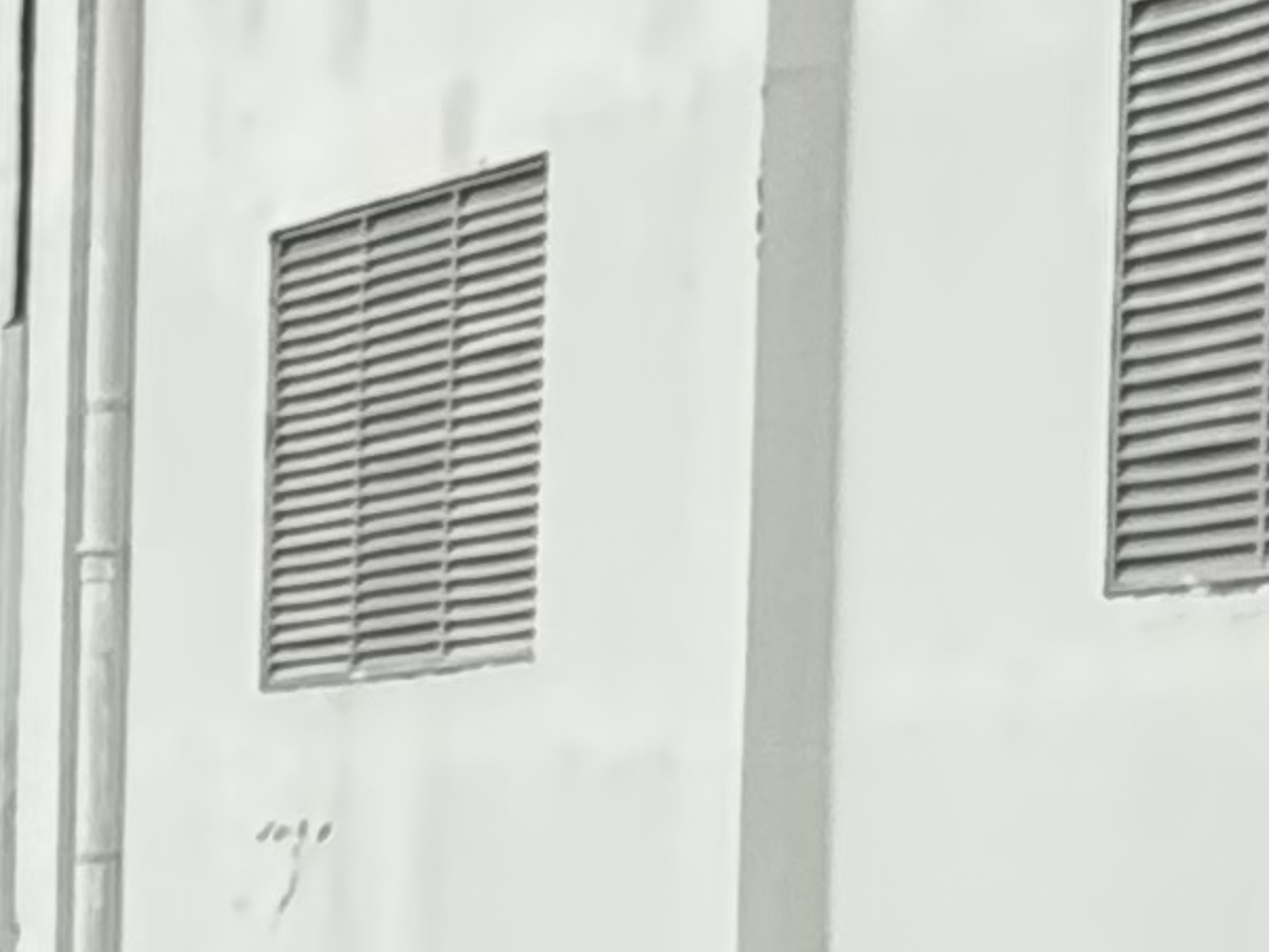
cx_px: -2397
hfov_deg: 5.8
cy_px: 1682
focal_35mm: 322
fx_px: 11807
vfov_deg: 4.6
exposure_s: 1/439
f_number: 1.78
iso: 100
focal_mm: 6.76
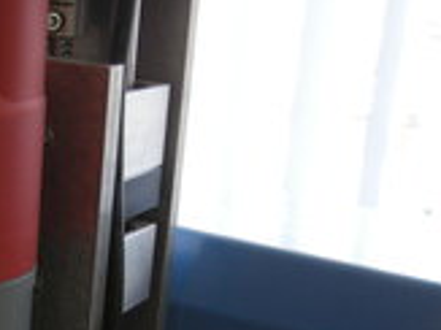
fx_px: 1095
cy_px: 270
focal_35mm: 86
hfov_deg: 21.7
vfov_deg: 17.0
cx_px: -32
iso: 137
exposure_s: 1/42.2
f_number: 2.8
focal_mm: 5.7
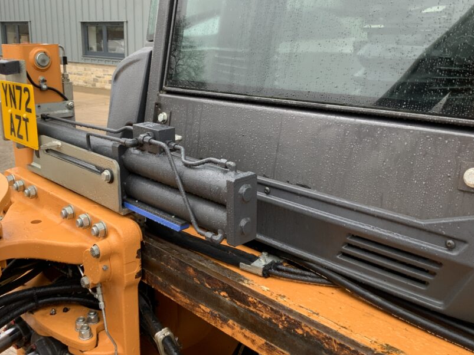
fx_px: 507
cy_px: 166
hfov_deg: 49.8
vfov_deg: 38.6
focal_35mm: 37
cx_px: 189
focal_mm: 3
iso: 64
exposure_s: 1/122
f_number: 1.8
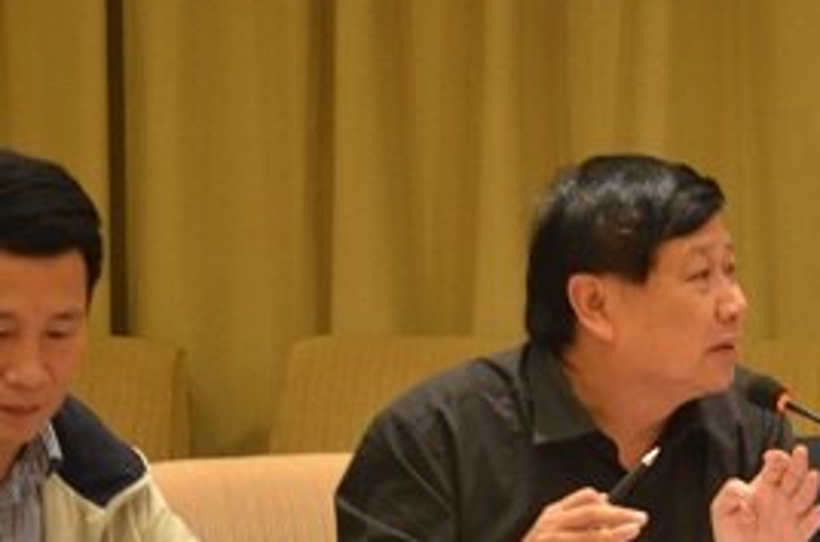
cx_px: 673
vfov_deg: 5.1
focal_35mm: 269
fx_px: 6109
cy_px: 372
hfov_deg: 7.7
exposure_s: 1/13
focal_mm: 80
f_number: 5.3
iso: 1600
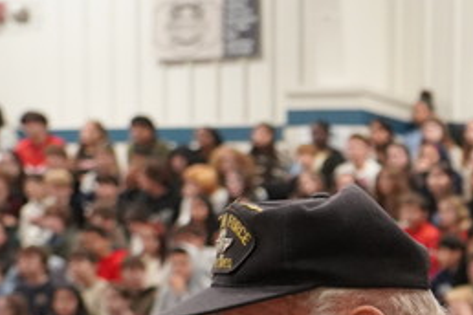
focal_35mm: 147
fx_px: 1931
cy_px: 624
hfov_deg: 12.5
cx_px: 908
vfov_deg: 8.8
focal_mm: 37
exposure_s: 1/160
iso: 5000
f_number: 4
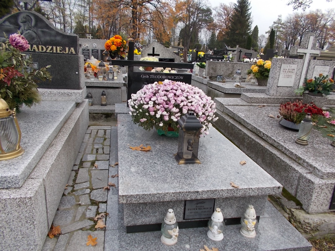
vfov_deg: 53.1
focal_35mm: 26
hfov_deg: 67.3
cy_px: 126
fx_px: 252
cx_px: 168
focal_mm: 4.6
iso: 80
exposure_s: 1/250
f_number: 3.2
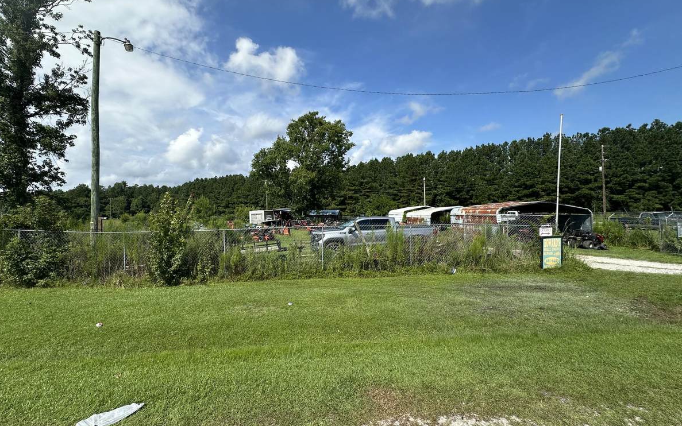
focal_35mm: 16
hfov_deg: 97.6
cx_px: 317
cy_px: 215
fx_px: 297
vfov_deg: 71.3
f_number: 2.2
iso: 50
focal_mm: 2.22
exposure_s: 1/2174
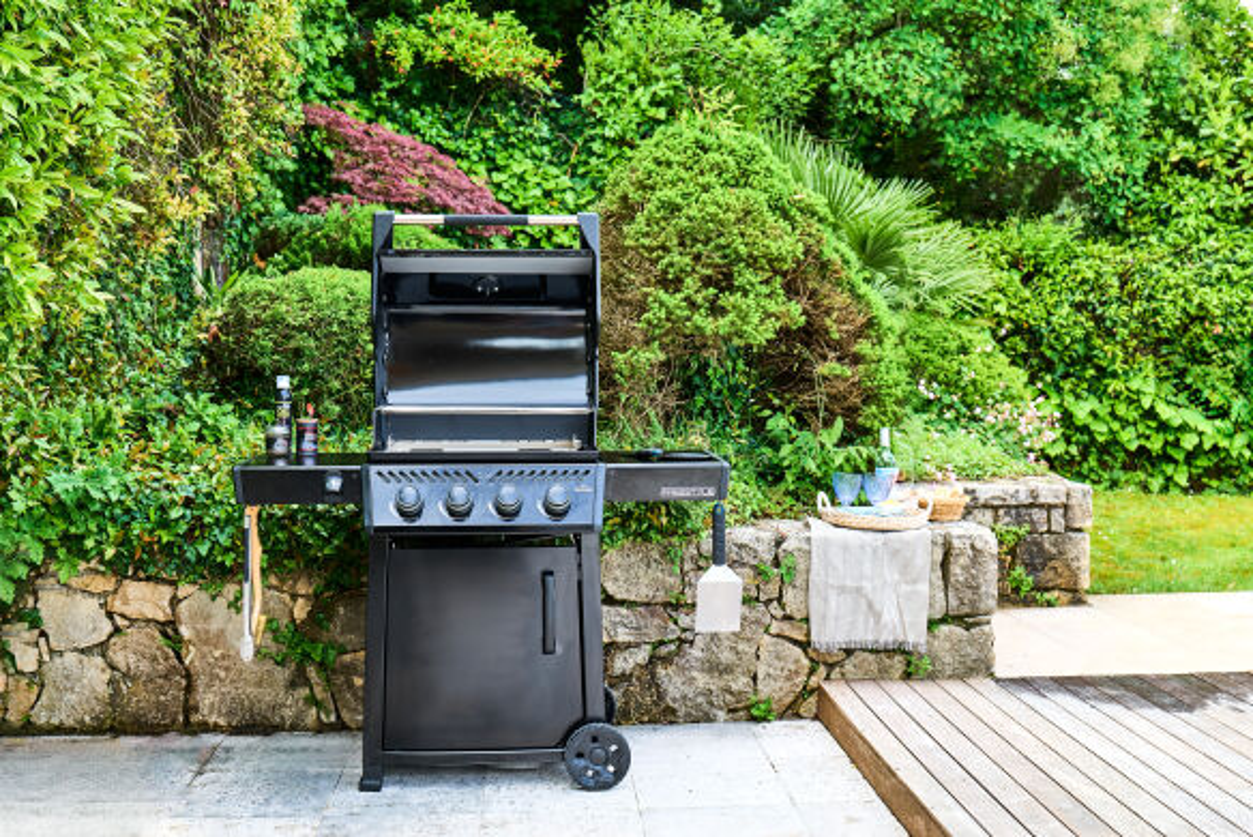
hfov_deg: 47.4
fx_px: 1428
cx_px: 626
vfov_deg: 32.7
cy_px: 418
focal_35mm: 41
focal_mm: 41
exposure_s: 1/160
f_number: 5.6
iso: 200
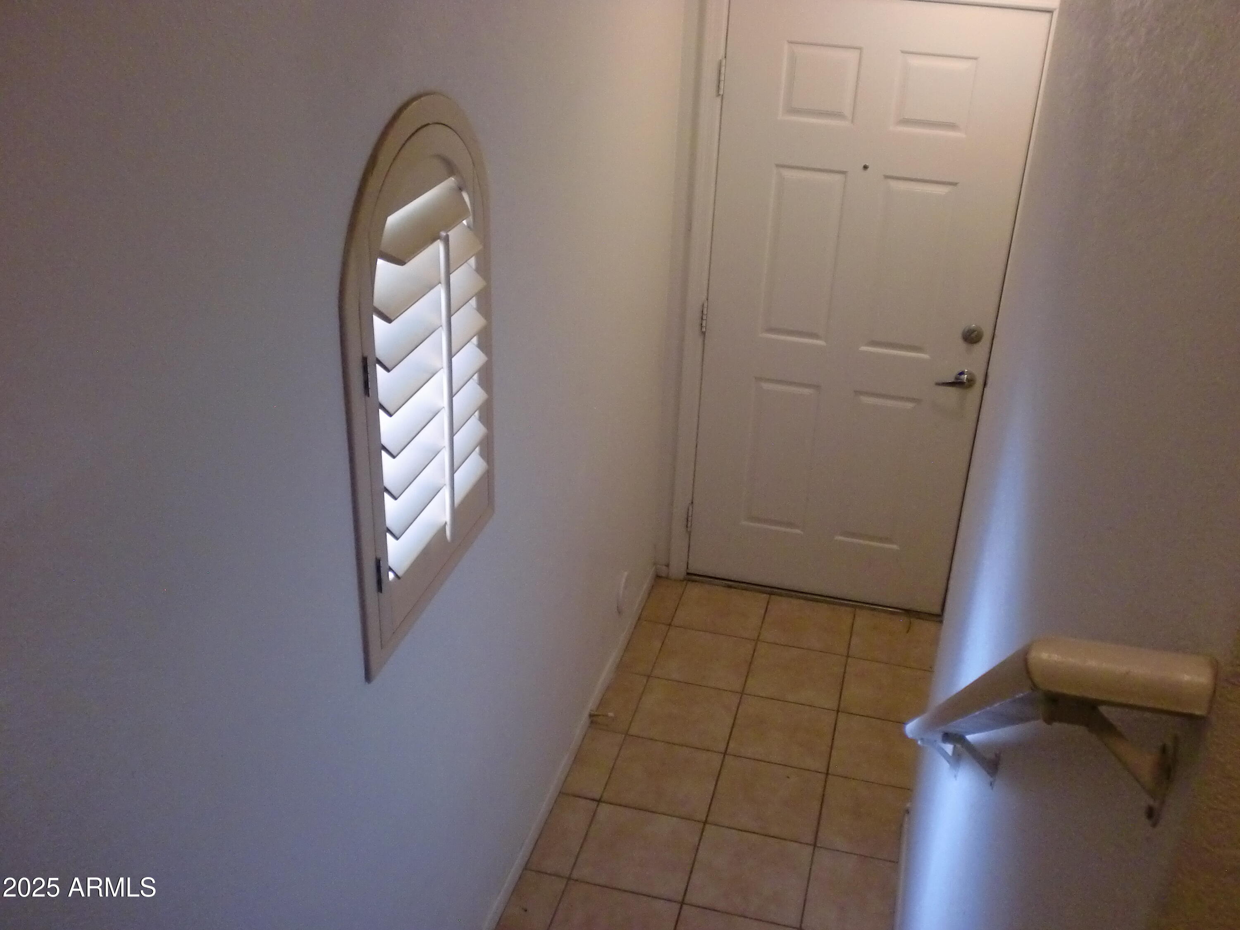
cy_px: 465
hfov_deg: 52.6
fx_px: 1254
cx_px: 620
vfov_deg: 40.7
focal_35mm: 35
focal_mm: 6.3
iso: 400
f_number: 3.1
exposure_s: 1/60
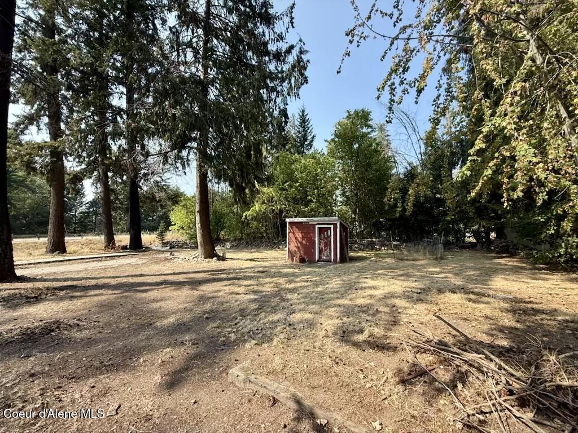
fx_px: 234
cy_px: 216
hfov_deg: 102.1
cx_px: 289
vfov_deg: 85.7
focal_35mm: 14
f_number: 2.2
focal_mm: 2.22
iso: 64
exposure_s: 1/717
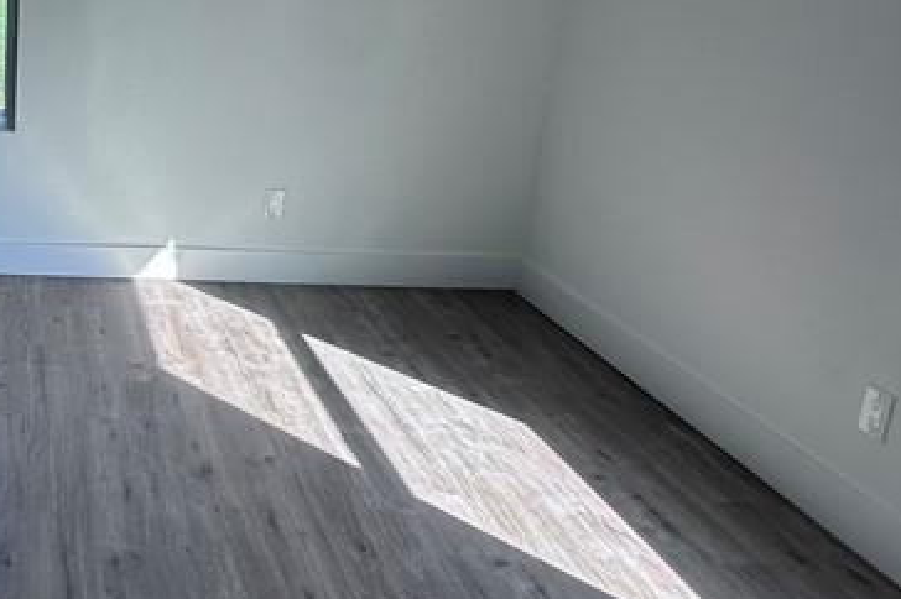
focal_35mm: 41
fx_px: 1025
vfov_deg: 32.3
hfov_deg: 40.5
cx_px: -32
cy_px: 196
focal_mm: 2.22
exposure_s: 1/199
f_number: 2.2
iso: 40
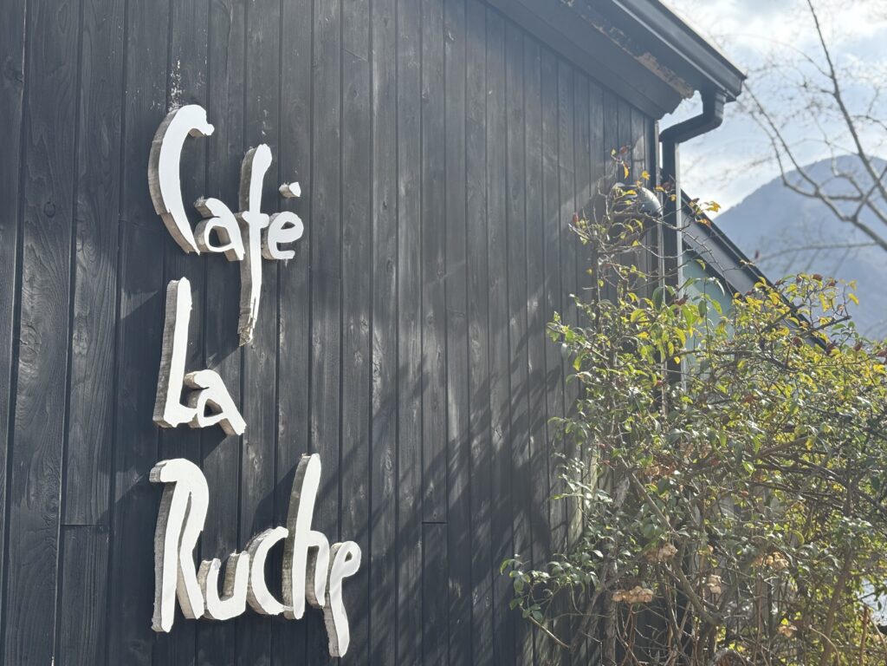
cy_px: 333
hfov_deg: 36.8
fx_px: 1332
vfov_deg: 28.0
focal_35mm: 52
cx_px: 444
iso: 32
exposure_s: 1/872
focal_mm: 5.96
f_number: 1.6
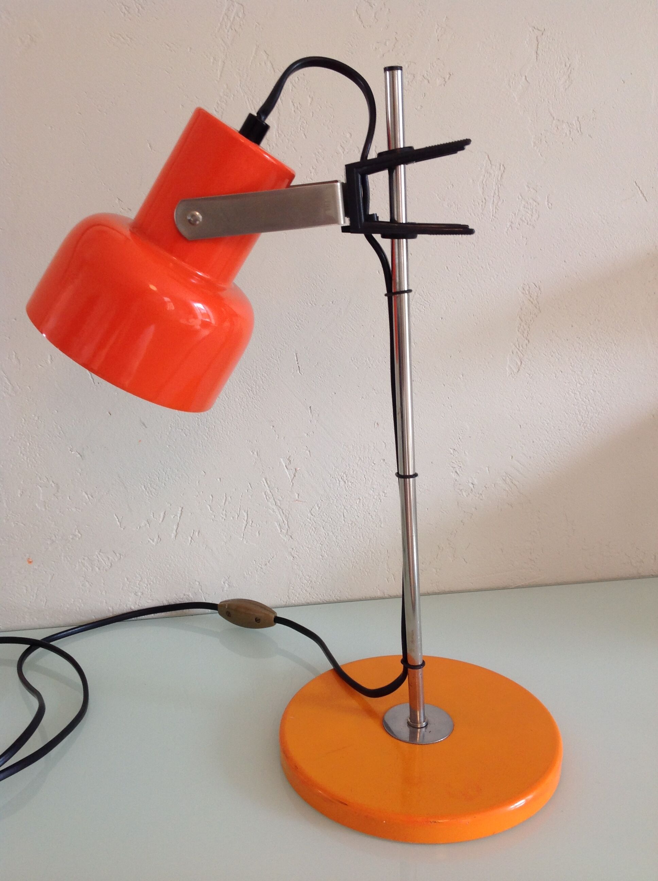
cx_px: 329
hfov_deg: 40.6
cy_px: 440
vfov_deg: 52.7
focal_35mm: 35
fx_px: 889
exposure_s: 1/15
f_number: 2.4
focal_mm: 4.28
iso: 64
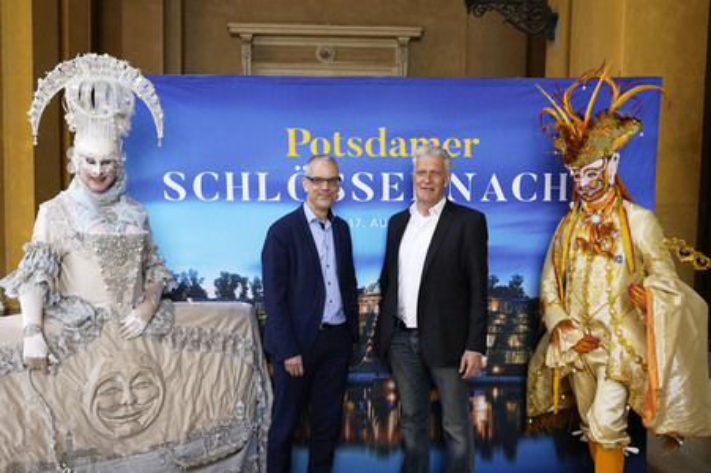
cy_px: 236
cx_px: 356
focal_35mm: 33
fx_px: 651
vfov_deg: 39.9
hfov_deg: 57.3
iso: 1600
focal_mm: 33
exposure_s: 1/640
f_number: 8
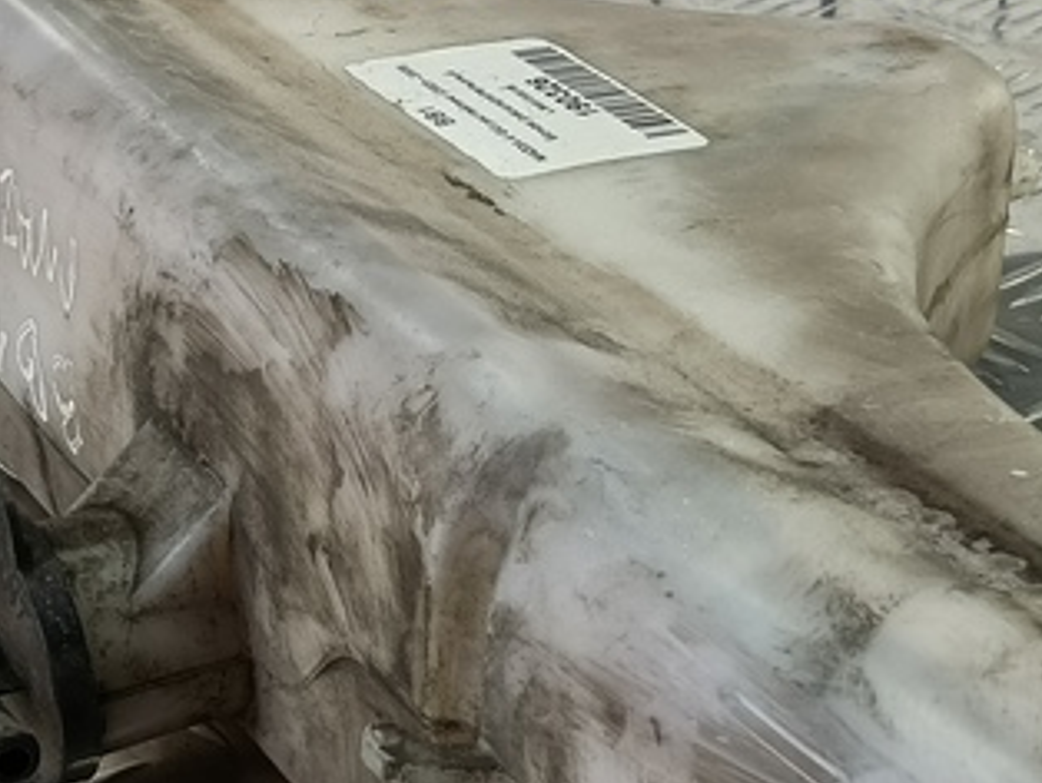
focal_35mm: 75
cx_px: 631
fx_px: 2259
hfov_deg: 25.9
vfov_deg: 19.5
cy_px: 597
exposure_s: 1/50
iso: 108
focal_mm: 4.11
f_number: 1.6
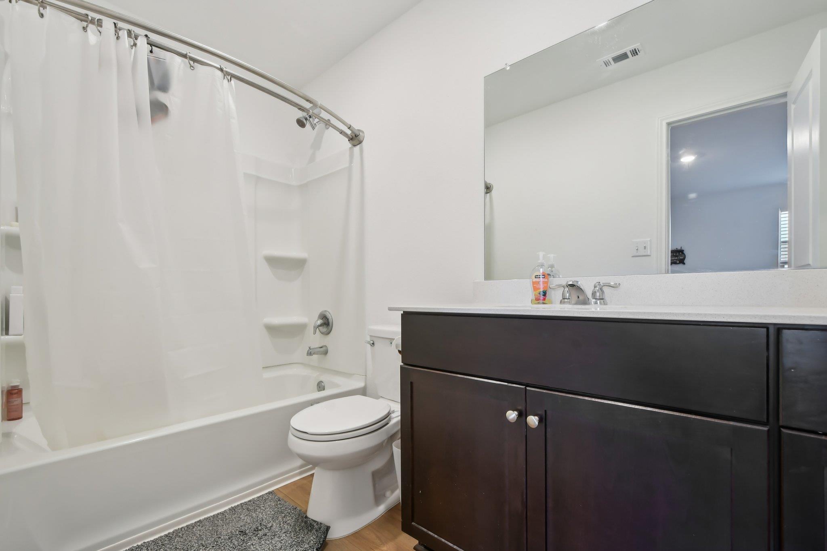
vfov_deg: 77.3
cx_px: 414
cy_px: 276
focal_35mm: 15
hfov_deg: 100.4
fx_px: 345
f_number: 8
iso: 400
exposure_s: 1/13
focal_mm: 10
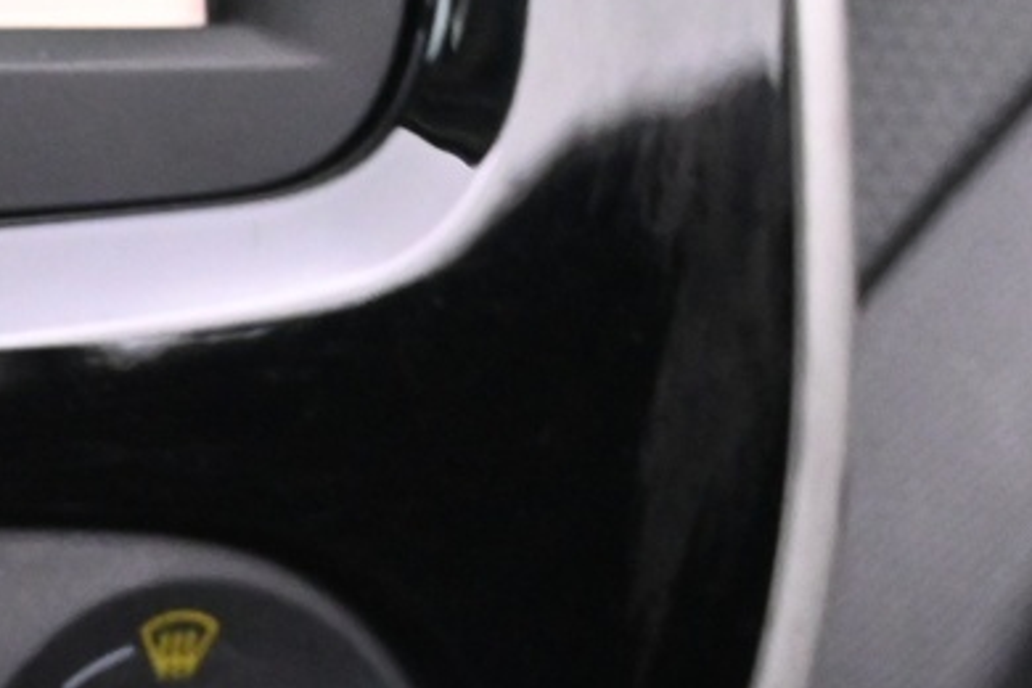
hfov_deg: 10.3
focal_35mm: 187
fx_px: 5360
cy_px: 1103
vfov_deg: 7.2
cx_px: -884
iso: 3200
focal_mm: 30
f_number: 4.8
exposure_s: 1/13
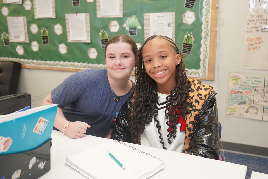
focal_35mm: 35
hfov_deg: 54.4
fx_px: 261
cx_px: 134
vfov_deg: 37.9
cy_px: 90
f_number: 4
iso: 3200
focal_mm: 35
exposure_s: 1/160
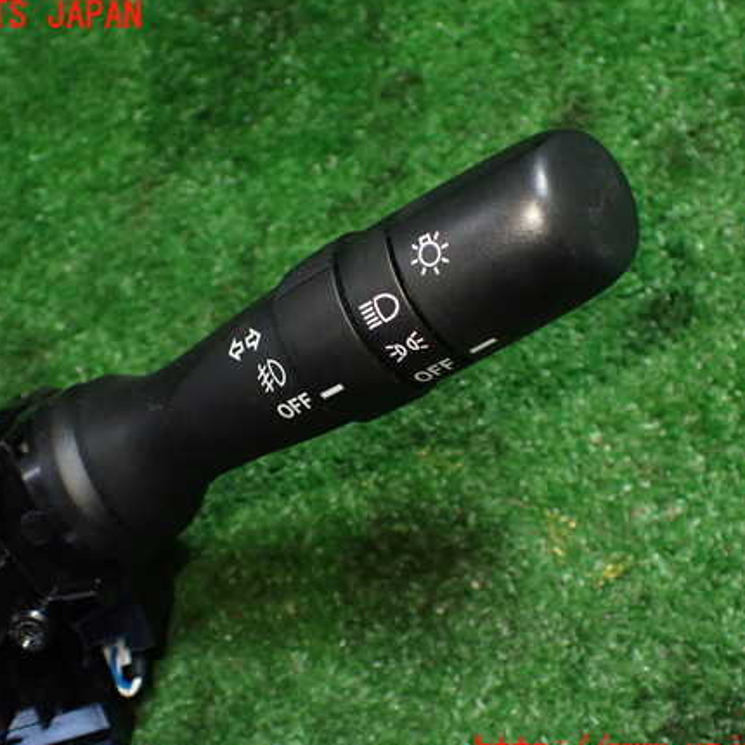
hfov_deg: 44.9
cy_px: 385
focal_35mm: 37
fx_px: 901
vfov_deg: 44.9
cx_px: 347
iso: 800
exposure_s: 1/125
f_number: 2.3
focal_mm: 5.4
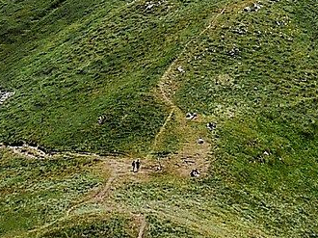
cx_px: 6
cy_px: -205
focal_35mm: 196
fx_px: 1799
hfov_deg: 10.0
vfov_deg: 7.3
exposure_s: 1/1300
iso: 200
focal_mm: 12.5
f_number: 5.6
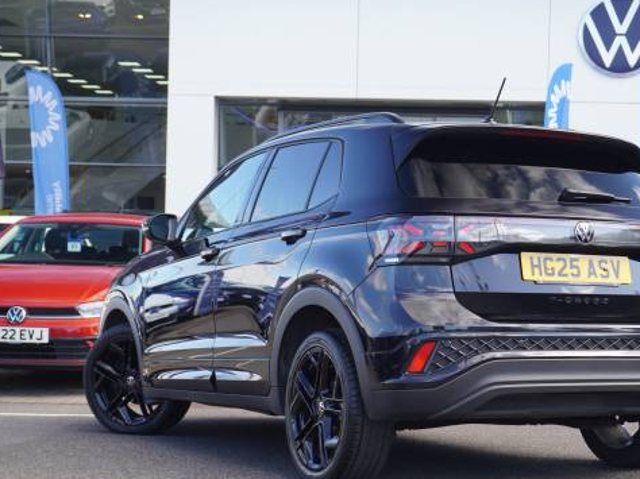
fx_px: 1367
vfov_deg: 19.9
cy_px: 259
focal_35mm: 74
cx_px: 392
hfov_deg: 26.3
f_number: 5.6
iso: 320
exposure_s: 1/160
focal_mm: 38
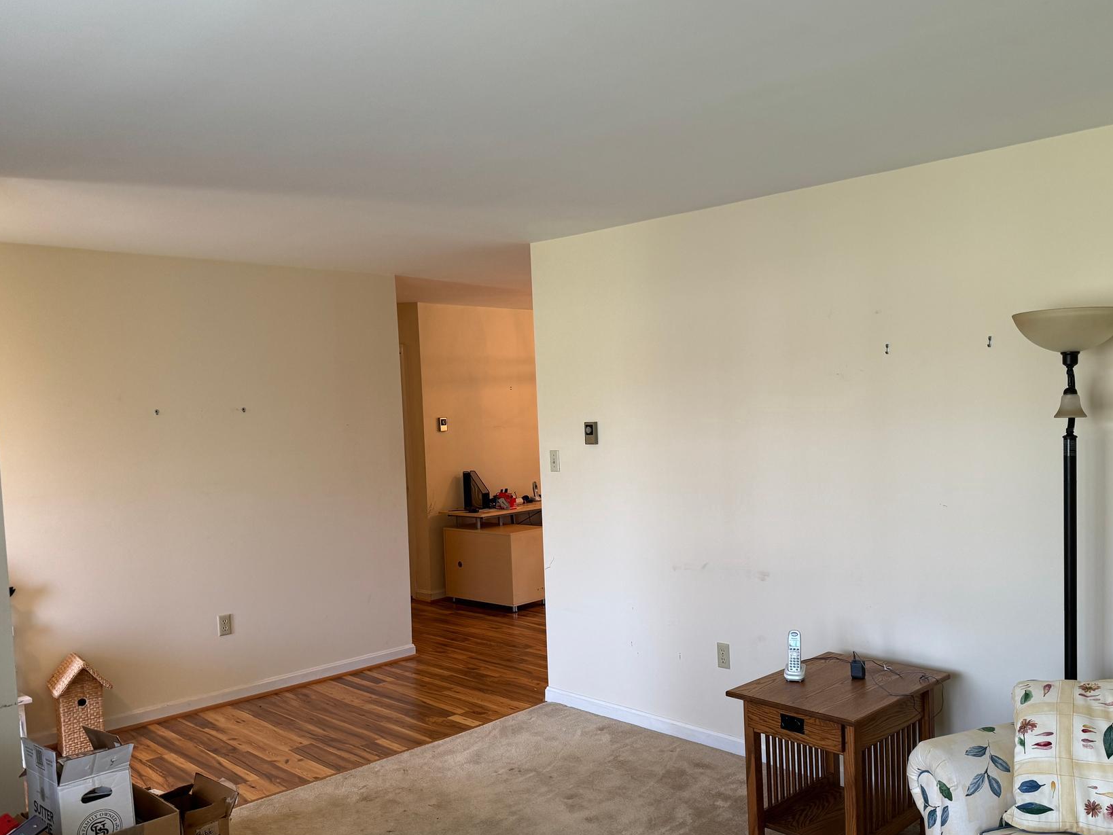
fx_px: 965
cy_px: 461
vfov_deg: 46.7
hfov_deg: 59.6
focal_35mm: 30
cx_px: 648
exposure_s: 1/121
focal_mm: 6.76
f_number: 1.78
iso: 160
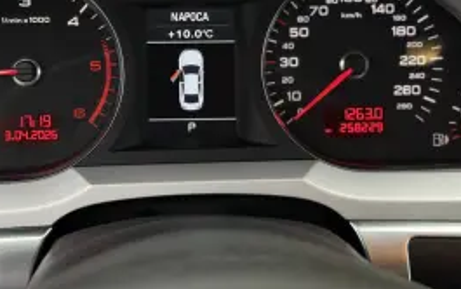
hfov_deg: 29.7
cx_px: 184
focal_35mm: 69
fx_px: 867
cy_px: 66
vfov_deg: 18.8
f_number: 1.78
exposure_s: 1/114
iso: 250
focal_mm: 6.76
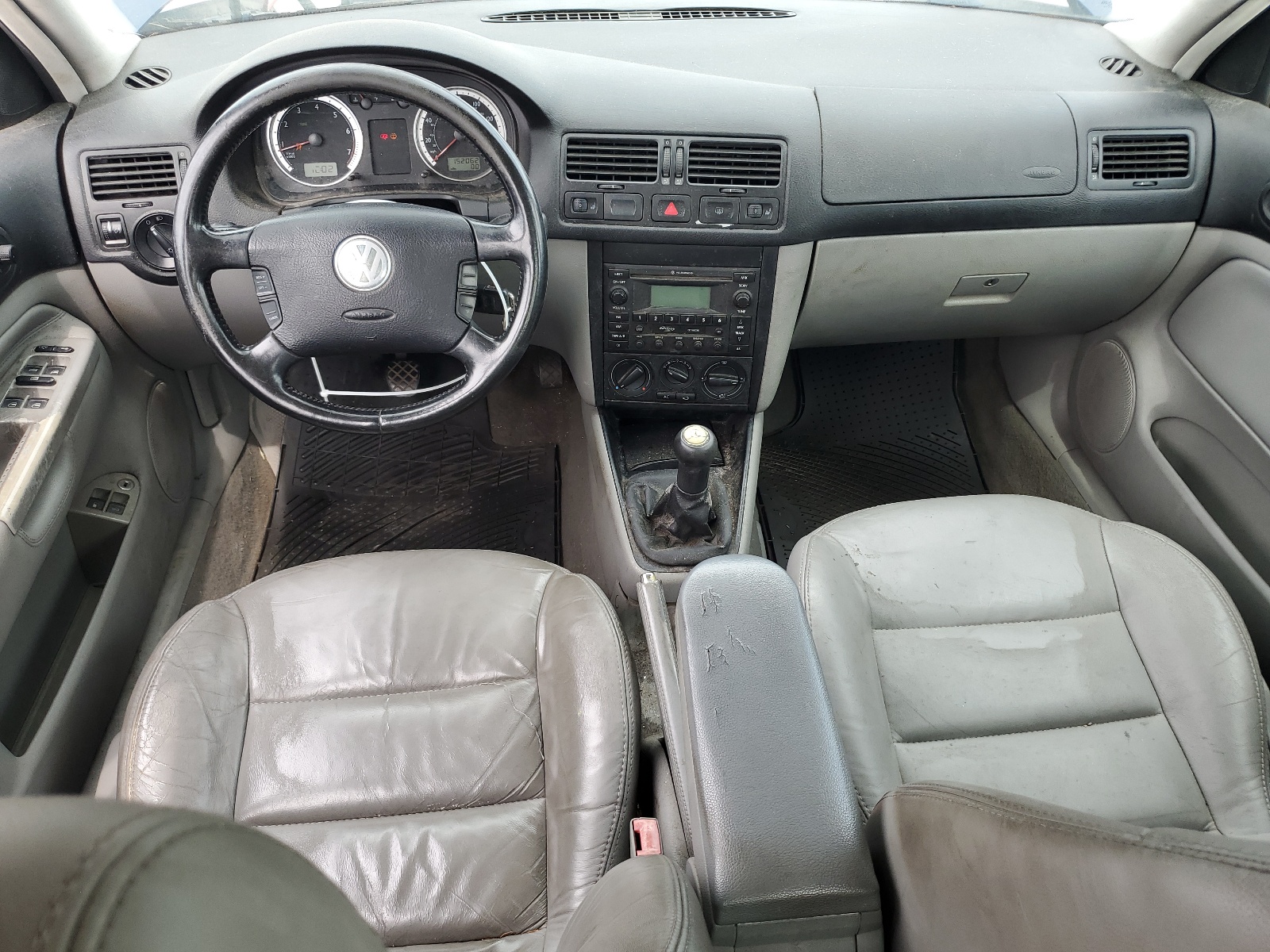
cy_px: 476
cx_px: 635
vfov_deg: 53.1
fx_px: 954
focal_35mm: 26
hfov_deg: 67.3
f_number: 1.5
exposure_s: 1/227
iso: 50
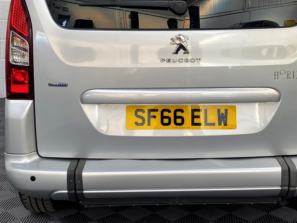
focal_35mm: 47
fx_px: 403
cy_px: 57
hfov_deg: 40.2
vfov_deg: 30.4
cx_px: 179
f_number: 1.8
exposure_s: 1/100
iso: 32
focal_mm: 4.25
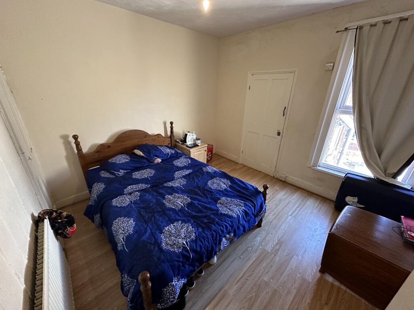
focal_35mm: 14
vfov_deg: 85.7
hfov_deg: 102.1
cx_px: 207
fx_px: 167
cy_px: 155
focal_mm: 2.22
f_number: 2.2
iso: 500
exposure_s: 1/60
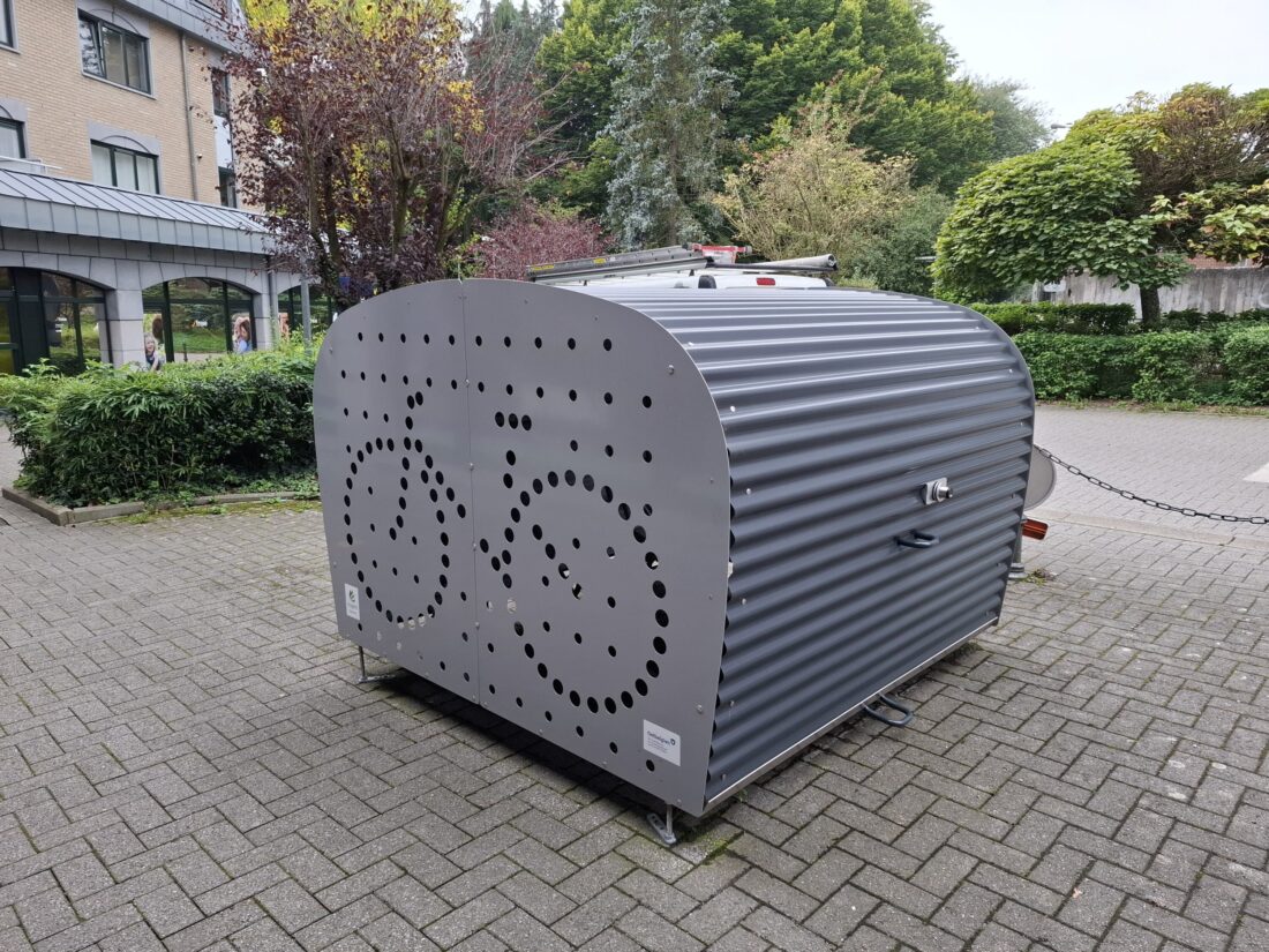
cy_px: 476
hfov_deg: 73.9
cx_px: 634
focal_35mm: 23
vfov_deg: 58.9
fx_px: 843
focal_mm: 5.54
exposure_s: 1/100
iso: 80
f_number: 1.8
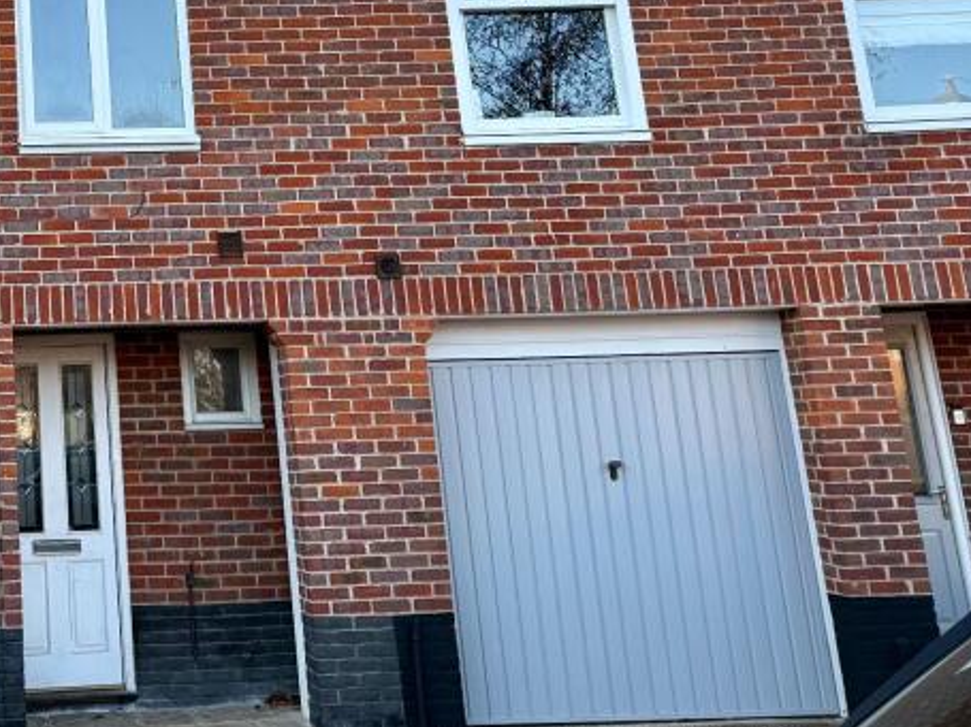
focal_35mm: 54
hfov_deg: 32.5
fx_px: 1514
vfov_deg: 25.6
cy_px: -9
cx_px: -11
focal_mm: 6.76
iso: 100
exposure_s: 1/521
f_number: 1.78
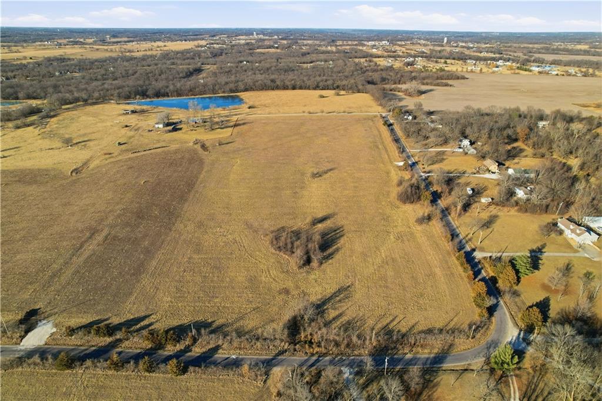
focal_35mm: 22
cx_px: 301
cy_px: 200
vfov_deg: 57.2
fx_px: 368
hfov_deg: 78.6
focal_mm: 8.4
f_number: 2.8
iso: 100
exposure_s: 1/50
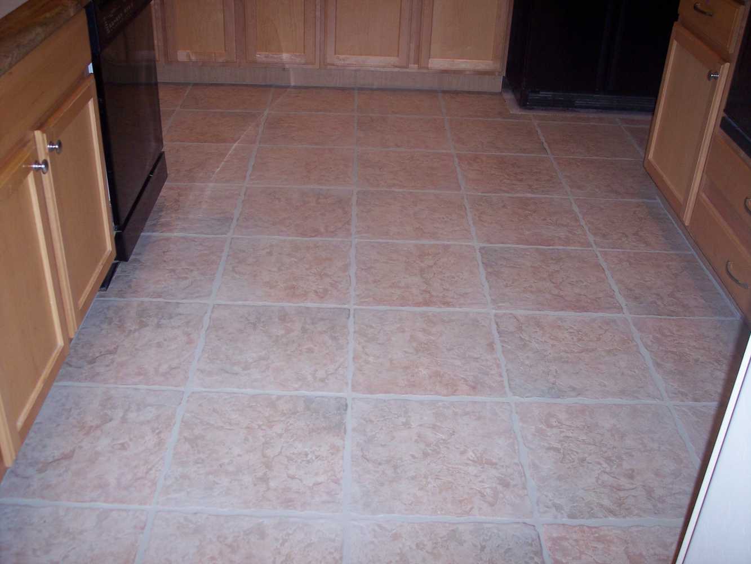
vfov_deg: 36.8
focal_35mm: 39
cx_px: 376
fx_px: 846
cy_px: 282
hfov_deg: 47.9
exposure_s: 1/60
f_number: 2.8
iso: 140
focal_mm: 8
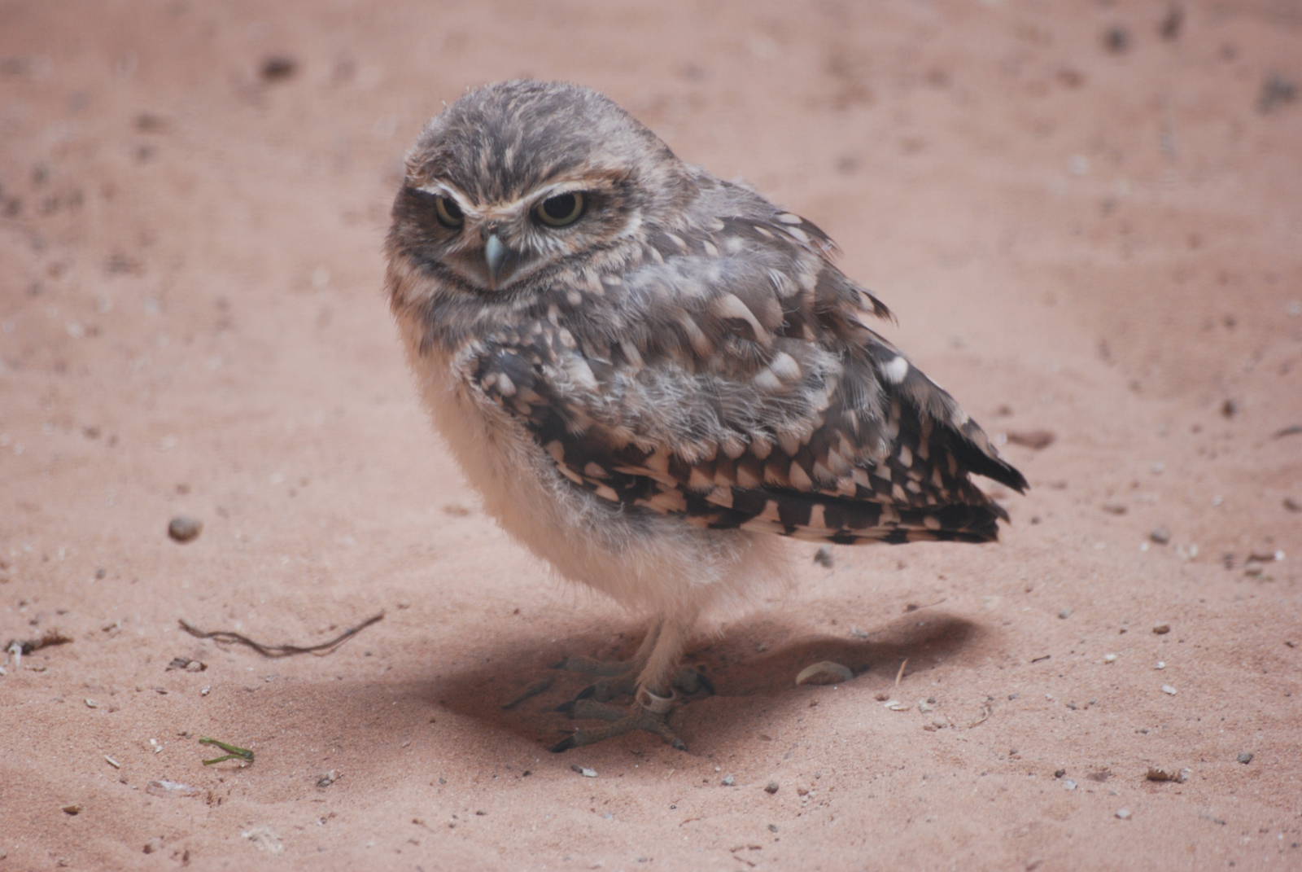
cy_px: 436
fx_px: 13035
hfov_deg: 5.7
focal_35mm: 360
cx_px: 651
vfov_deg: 3.8
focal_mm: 240
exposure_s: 1/40
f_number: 5.3
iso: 400
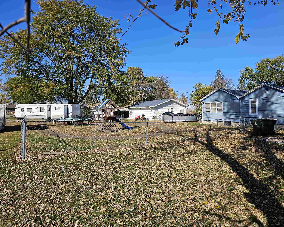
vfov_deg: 58.8
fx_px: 202
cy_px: 114
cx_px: 150
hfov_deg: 70.2
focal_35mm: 24
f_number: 1.7
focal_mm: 6.3
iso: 10
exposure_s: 1/950
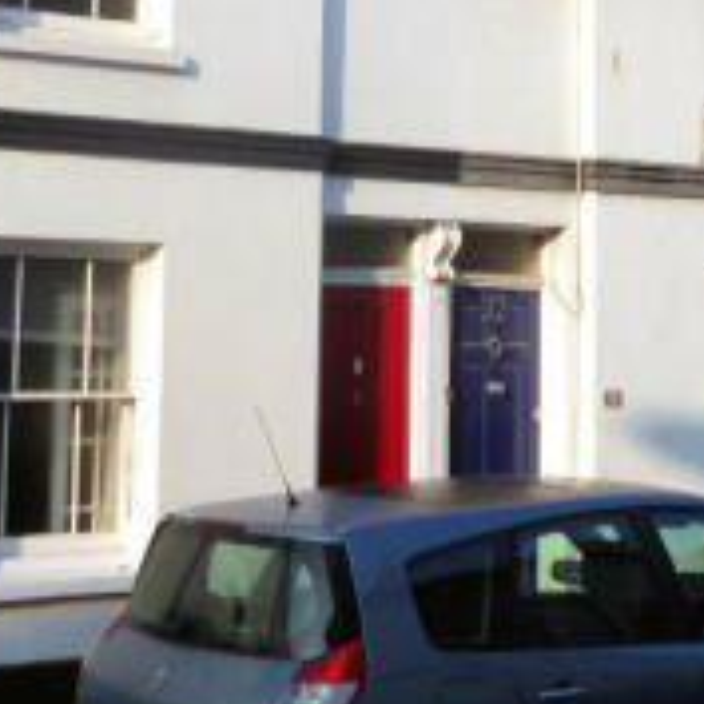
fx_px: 2140
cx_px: 400
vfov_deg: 18.1
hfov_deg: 18.7
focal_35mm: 93
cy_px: -30
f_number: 10
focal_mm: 5.7
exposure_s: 1/100
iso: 100
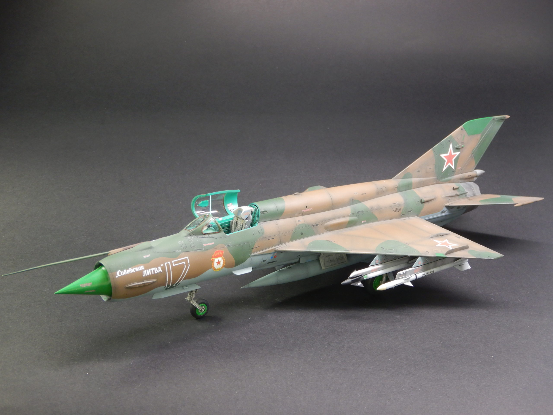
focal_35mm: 48
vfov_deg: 30.3
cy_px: 208
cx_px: 276
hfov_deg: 39.7
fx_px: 767
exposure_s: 1/30
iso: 200
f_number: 4.3
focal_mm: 8.5
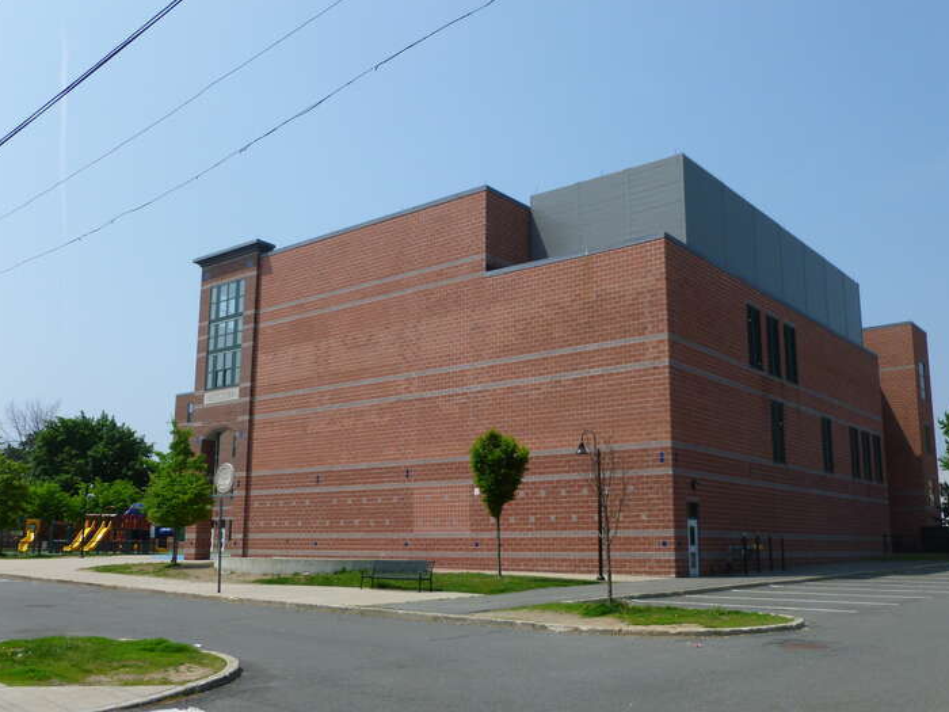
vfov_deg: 44.1
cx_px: 491
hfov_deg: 56.8
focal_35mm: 32
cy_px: 381
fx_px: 877
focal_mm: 5
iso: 100
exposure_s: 1/1300
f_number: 3.3
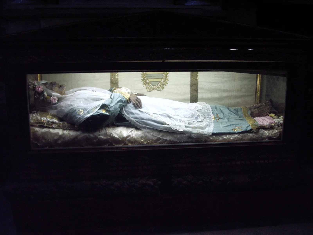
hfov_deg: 45.8
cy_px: 118
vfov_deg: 35.1
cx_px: 156
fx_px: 371
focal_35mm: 41
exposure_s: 1/20
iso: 200
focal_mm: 6.8
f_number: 2.8
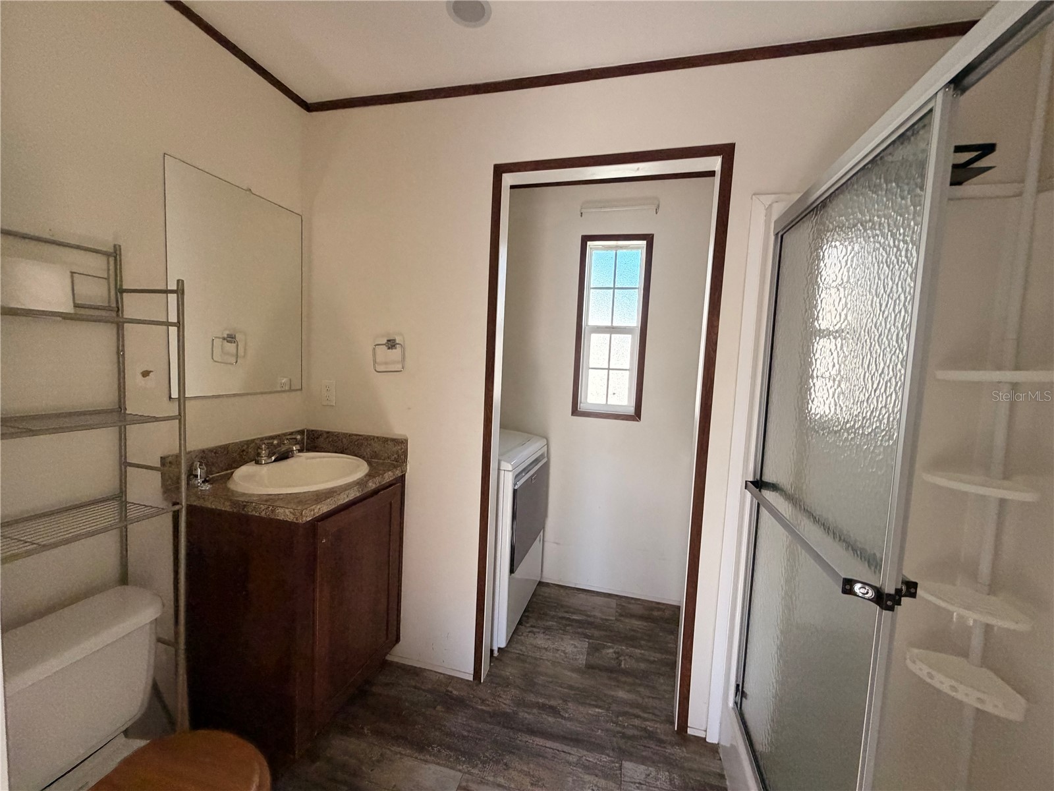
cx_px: 527
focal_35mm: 14
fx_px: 426
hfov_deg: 102.1
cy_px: 396
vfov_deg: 85.7
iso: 320
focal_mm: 2.22
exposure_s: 1/109
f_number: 2.2
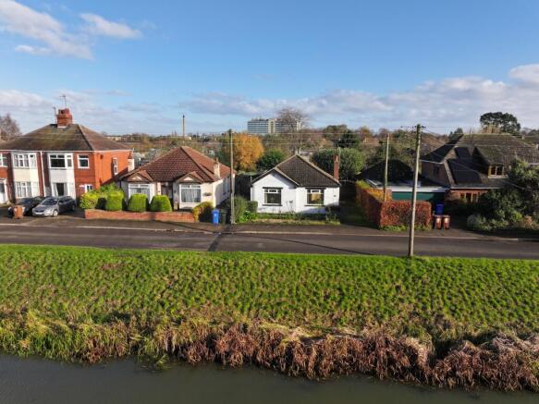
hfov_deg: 71.6
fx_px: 374
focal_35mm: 24
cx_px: 270
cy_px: 202
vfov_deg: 56.8
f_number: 2.8
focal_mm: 12.29
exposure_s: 1/1250
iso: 100
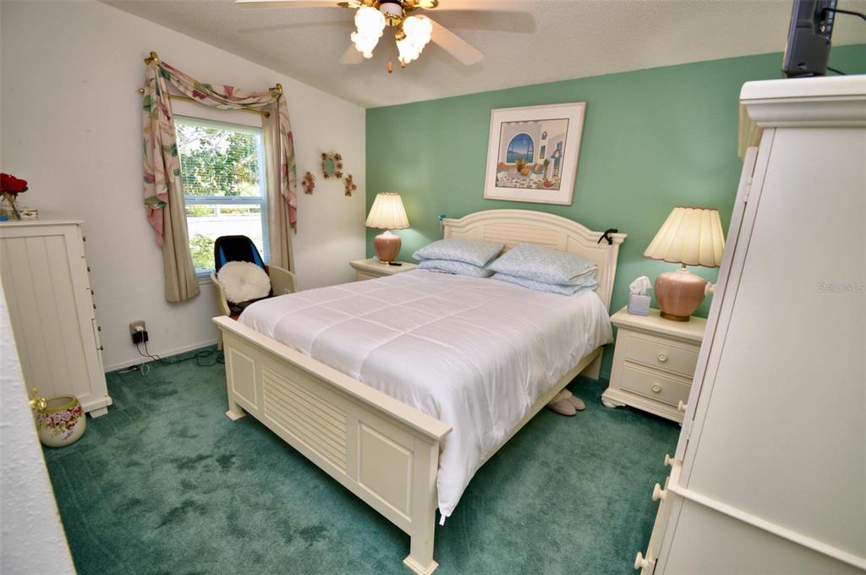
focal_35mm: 15
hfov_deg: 100.5
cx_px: 433
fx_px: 360
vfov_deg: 77.2
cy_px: 288
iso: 200
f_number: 4.5
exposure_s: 1/30
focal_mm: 10
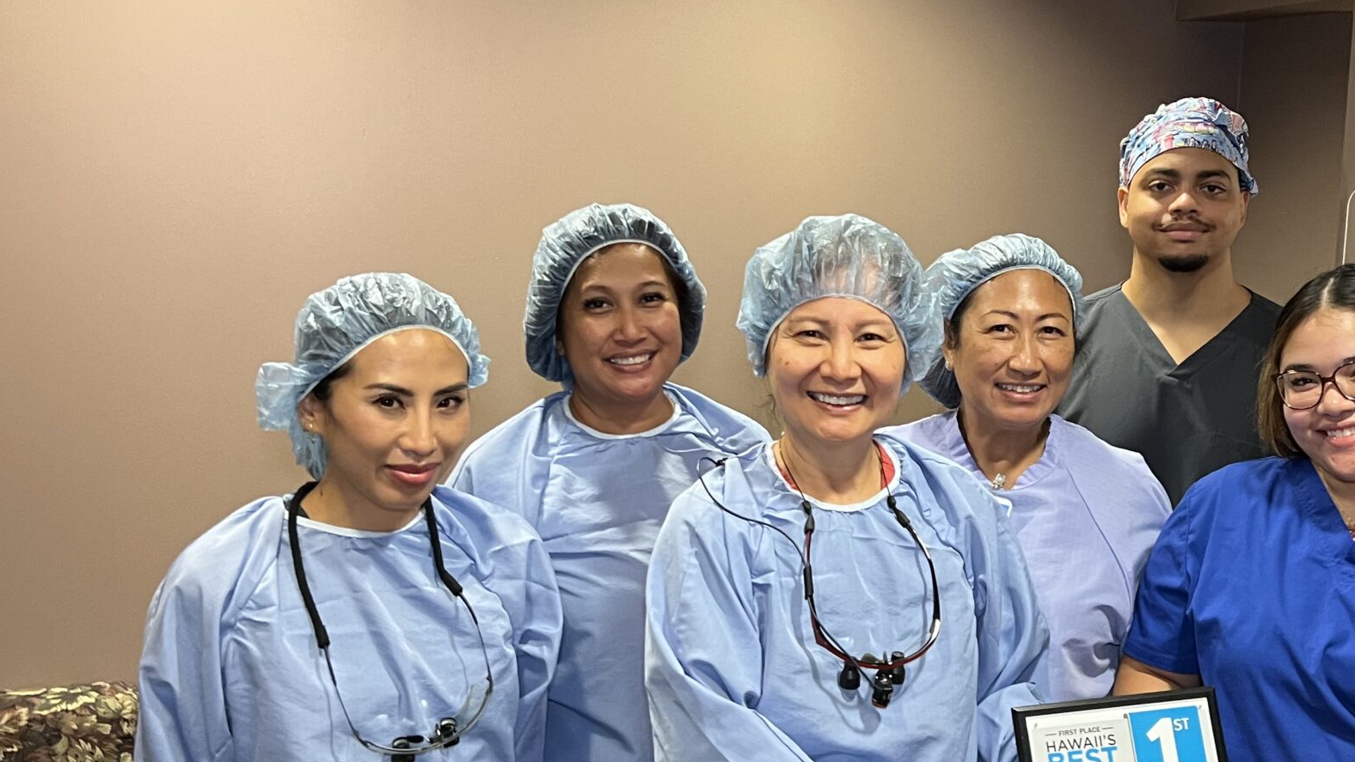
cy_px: 415
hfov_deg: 44.1
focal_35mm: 46
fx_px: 1653
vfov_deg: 26.0
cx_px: 875
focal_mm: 5.7
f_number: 1.5
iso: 250
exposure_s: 1/60
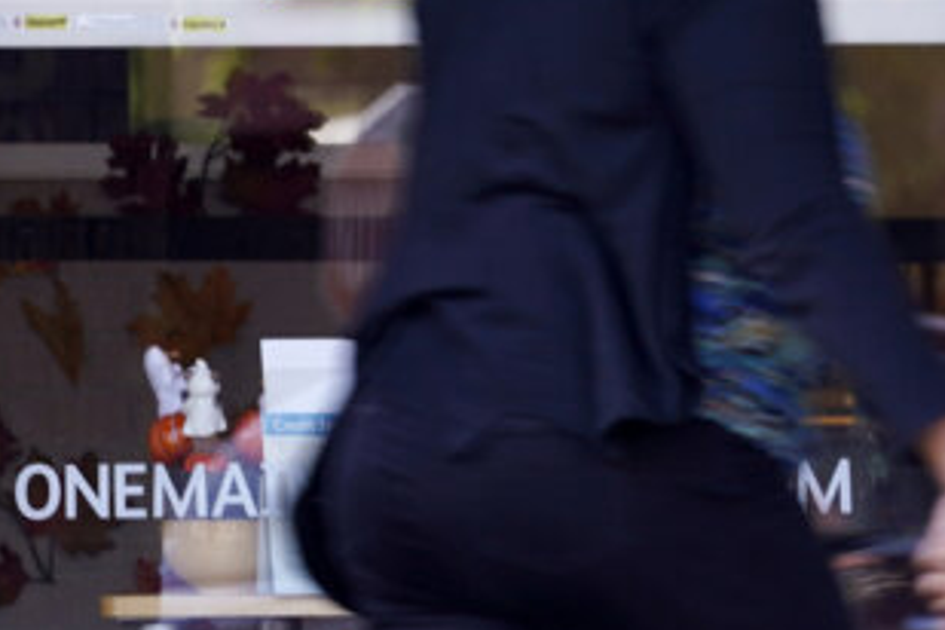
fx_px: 18321
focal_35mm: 698
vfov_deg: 2.0
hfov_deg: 3.0
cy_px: 404
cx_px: 468
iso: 100
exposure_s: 1/50
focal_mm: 200
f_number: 5.6
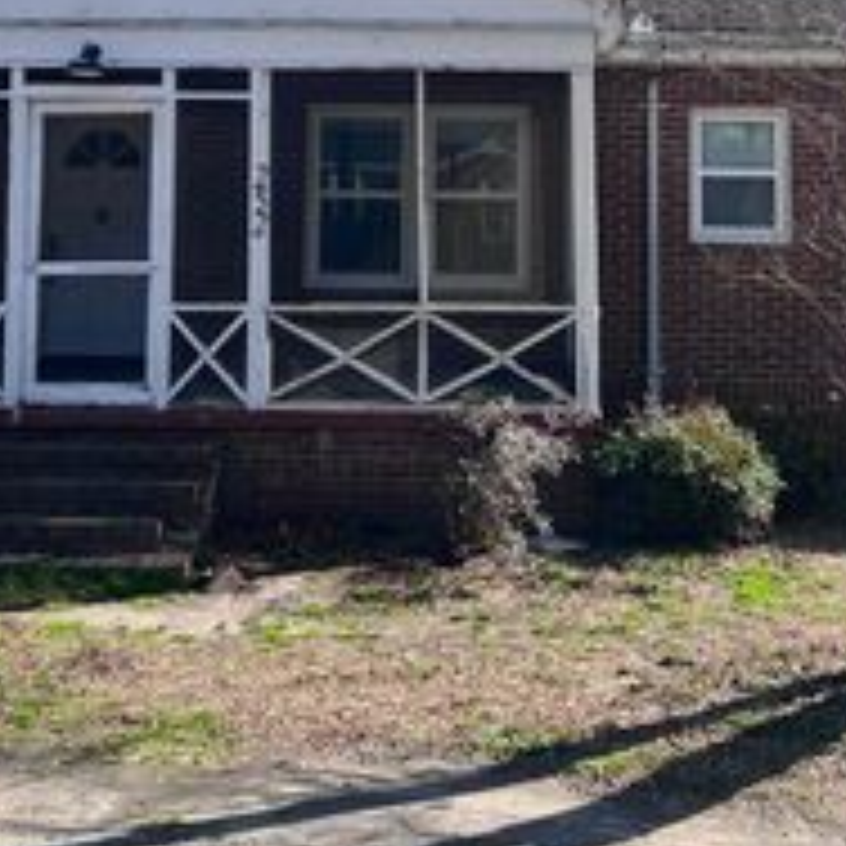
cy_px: 61
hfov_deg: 28.1
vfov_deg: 27.0
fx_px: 1687
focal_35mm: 61
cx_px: 454
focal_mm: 5.7
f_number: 1.5
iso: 50
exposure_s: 1/1901
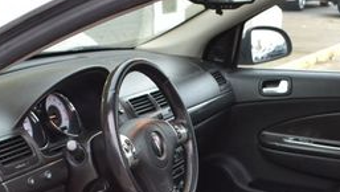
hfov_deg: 24.5
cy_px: 249
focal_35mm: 86
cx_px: 242
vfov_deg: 13.6
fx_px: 776
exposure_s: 1/15
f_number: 6.3
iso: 560
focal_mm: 22
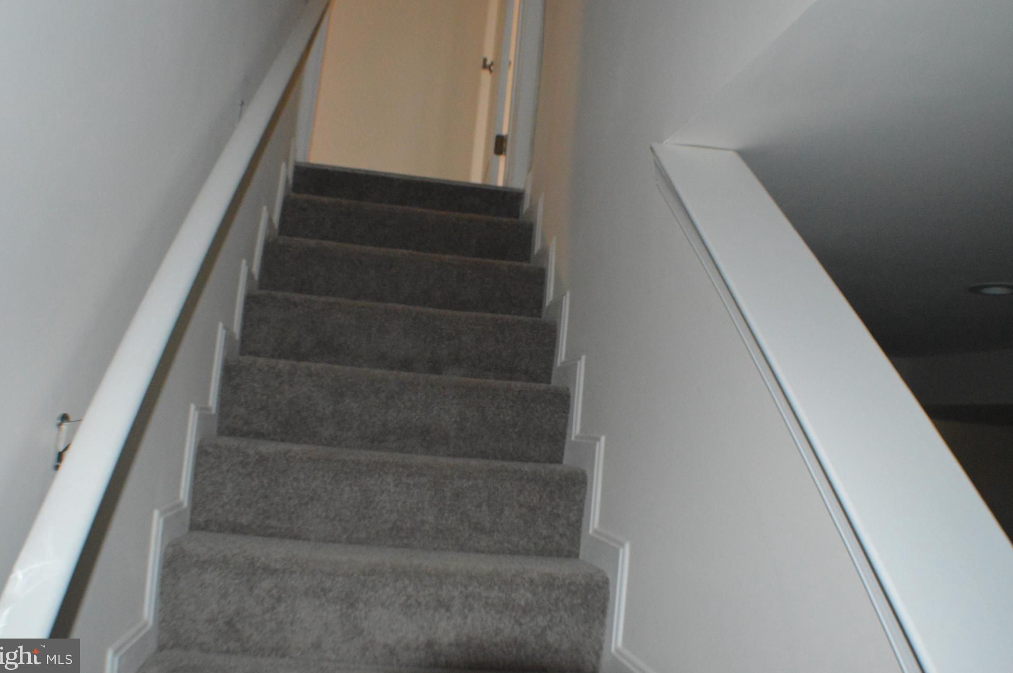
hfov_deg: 50.7
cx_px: 499
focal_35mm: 38
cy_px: 321
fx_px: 1068
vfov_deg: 35.0
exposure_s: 1/60
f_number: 4
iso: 3200
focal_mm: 24
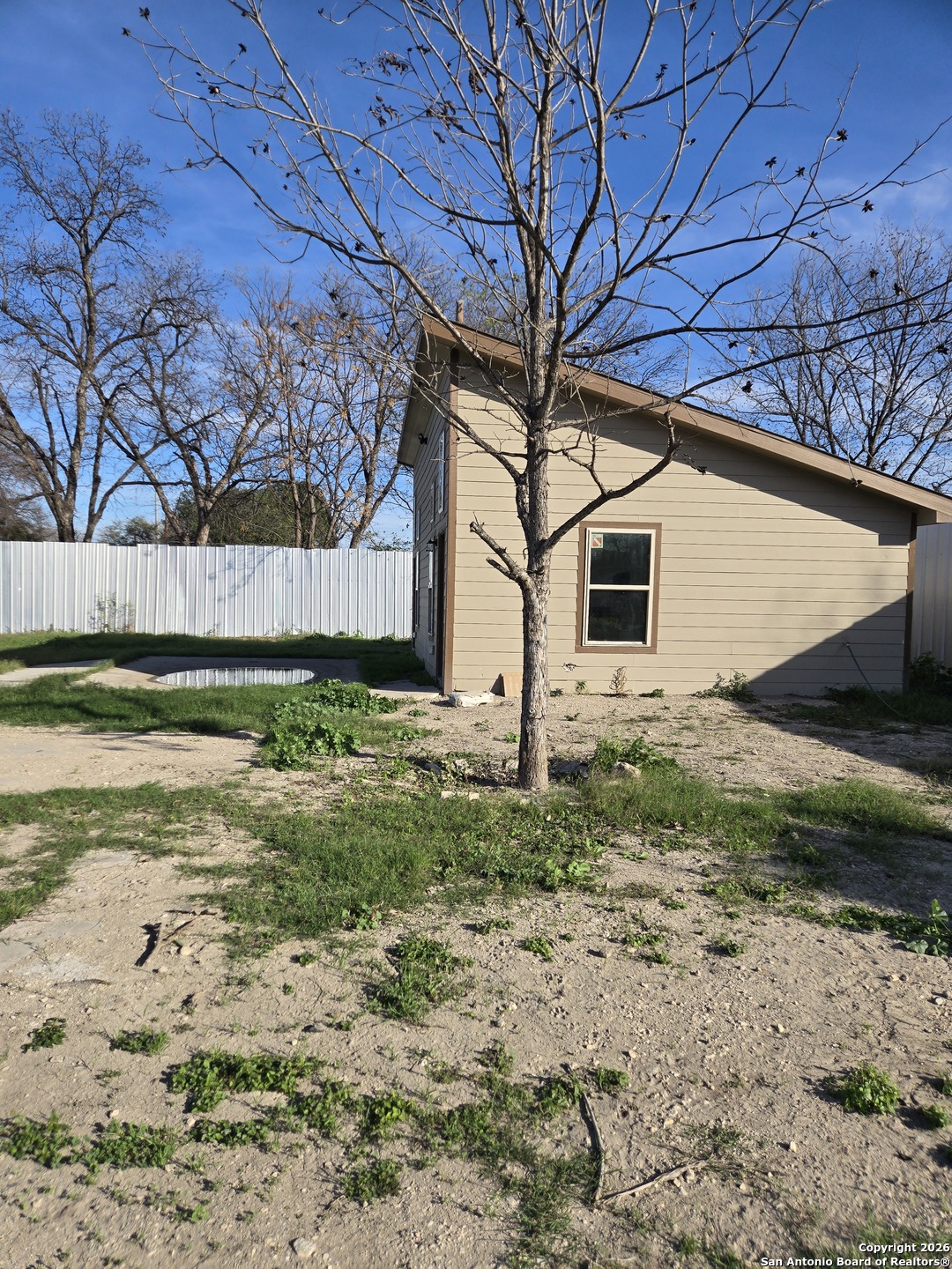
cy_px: 634
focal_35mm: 23
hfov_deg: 58.9
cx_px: 476
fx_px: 843
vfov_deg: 73.9
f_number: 1.8
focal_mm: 5.4
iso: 25
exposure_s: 1/2071
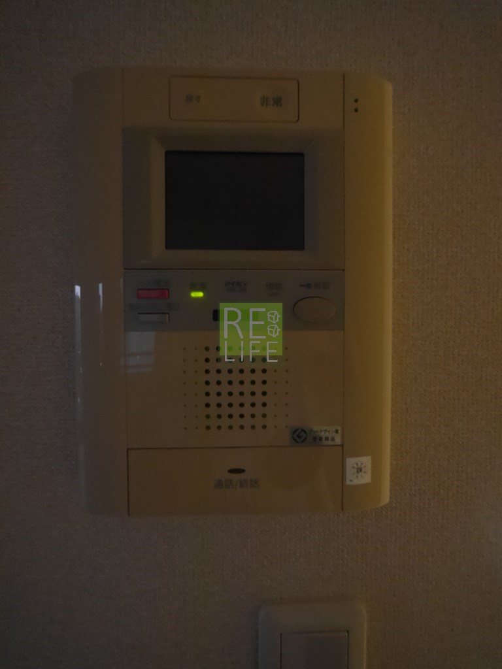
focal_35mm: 14
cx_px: 251
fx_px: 271
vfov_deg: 102.1
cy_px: 334
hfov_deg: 85.7
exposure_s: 1/60
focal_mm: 7
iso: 2500
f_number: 4
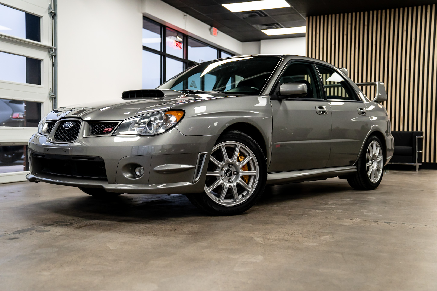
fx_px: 498
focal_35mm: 41
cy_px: 146
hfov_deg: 47.4
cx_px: 218
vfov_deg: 32.6
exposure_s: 1/160
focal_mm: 41
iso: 2000
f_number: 3.2
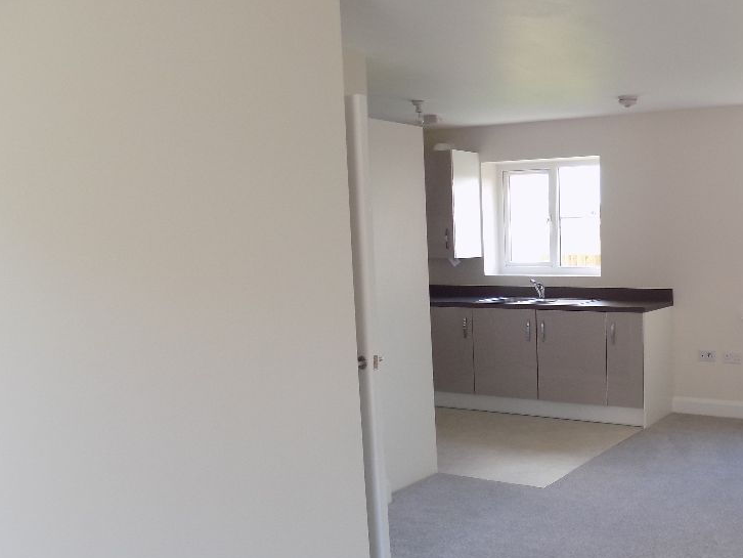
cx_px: 594
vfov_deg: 37.4
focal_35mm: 38
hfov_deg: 46.4
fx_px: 816
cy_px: 360
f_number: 3.1
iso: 80
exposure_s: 1/30
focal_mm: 4
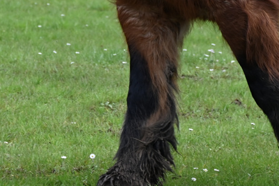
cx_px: 95
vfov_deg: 3.0
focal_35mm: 454
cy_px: -46
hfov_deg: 4.5
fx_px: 3519
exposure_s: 1/500
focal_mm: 140
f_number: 6.3
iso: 400
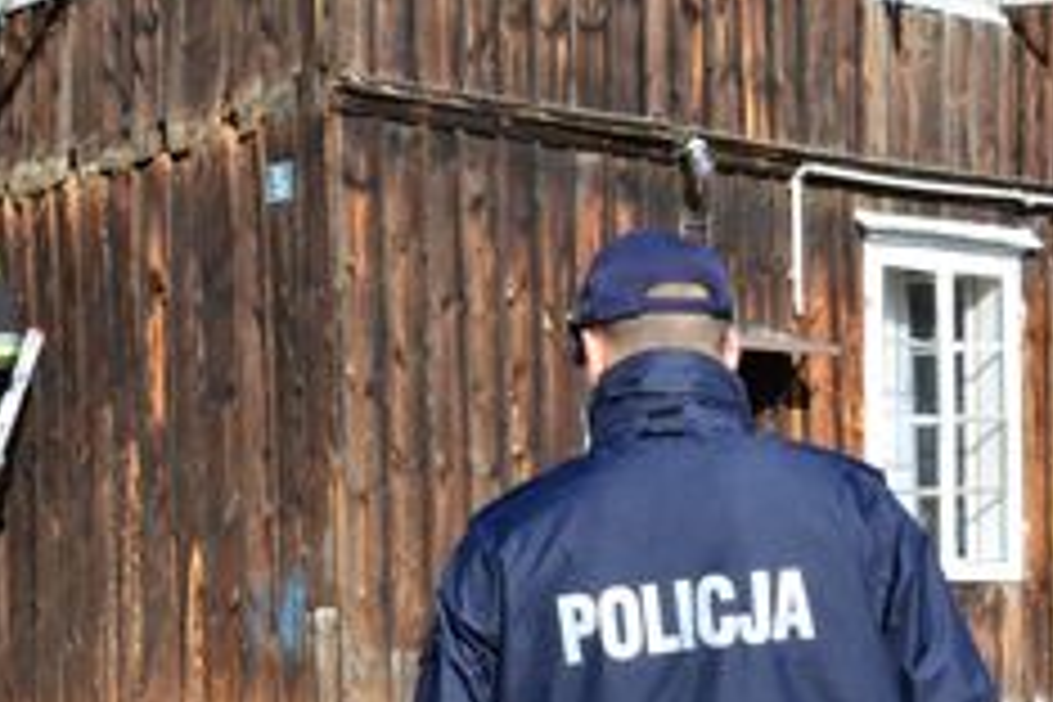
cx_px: 513
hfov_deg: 25.3
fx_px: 2342
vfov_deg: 16.8
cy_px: 639
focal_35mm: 80
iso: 800
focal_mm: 25
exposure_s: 1/125
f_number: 20
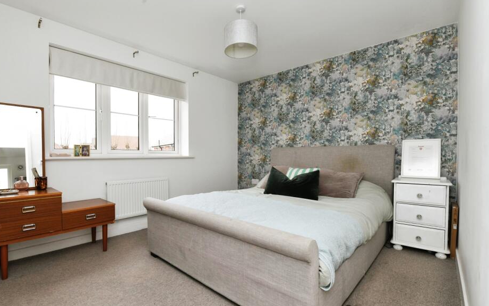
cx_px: 222
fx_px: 227
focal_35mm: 17
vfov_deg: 67.9
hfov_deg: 94.1
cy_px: 167
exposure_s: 1/60
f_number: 10
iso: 800
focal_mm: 15
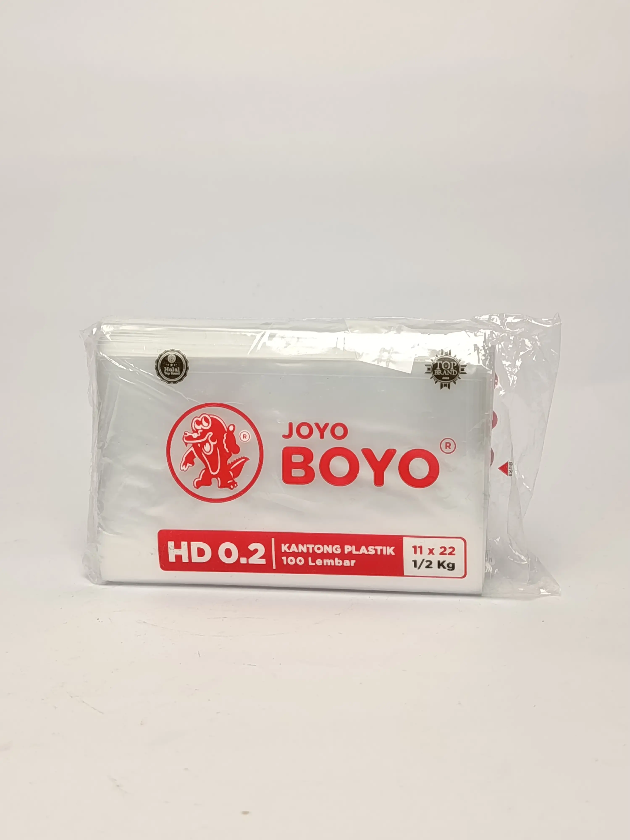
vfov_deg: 38.2
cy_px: 420
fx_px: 1213
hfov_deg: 29.1
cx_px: 315
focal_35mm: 50
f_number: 1.7
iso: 88
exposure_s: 1/100
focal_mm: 5.24
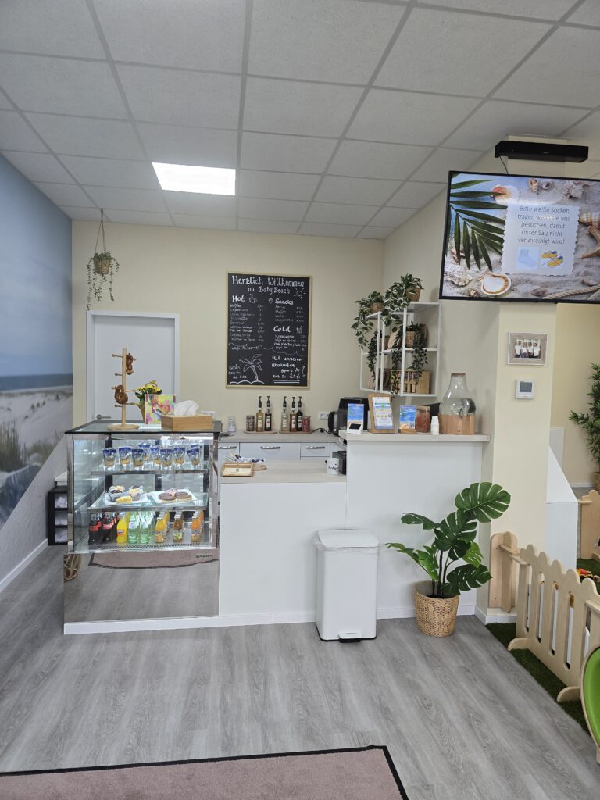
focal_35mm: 23
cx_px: 300
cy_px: 400
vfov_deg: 73.9
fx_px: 532
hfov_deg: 58.9
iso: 100
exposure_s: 1/120
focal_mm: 6.3
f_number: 1.7
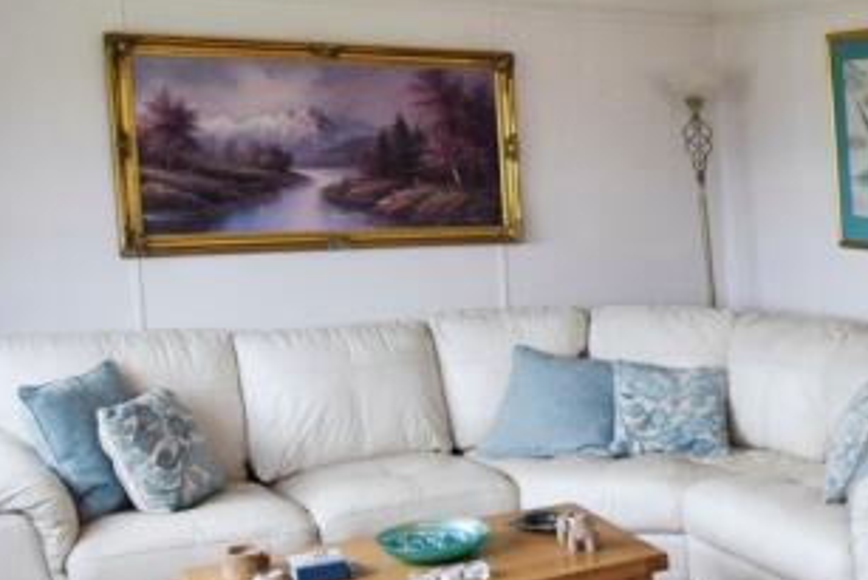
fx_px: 1206
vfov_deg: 26.7
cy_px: 434
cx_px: 916
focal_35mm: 50
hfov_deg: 34.9
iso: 400
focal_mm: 10
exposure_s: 1/125
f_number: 5.6
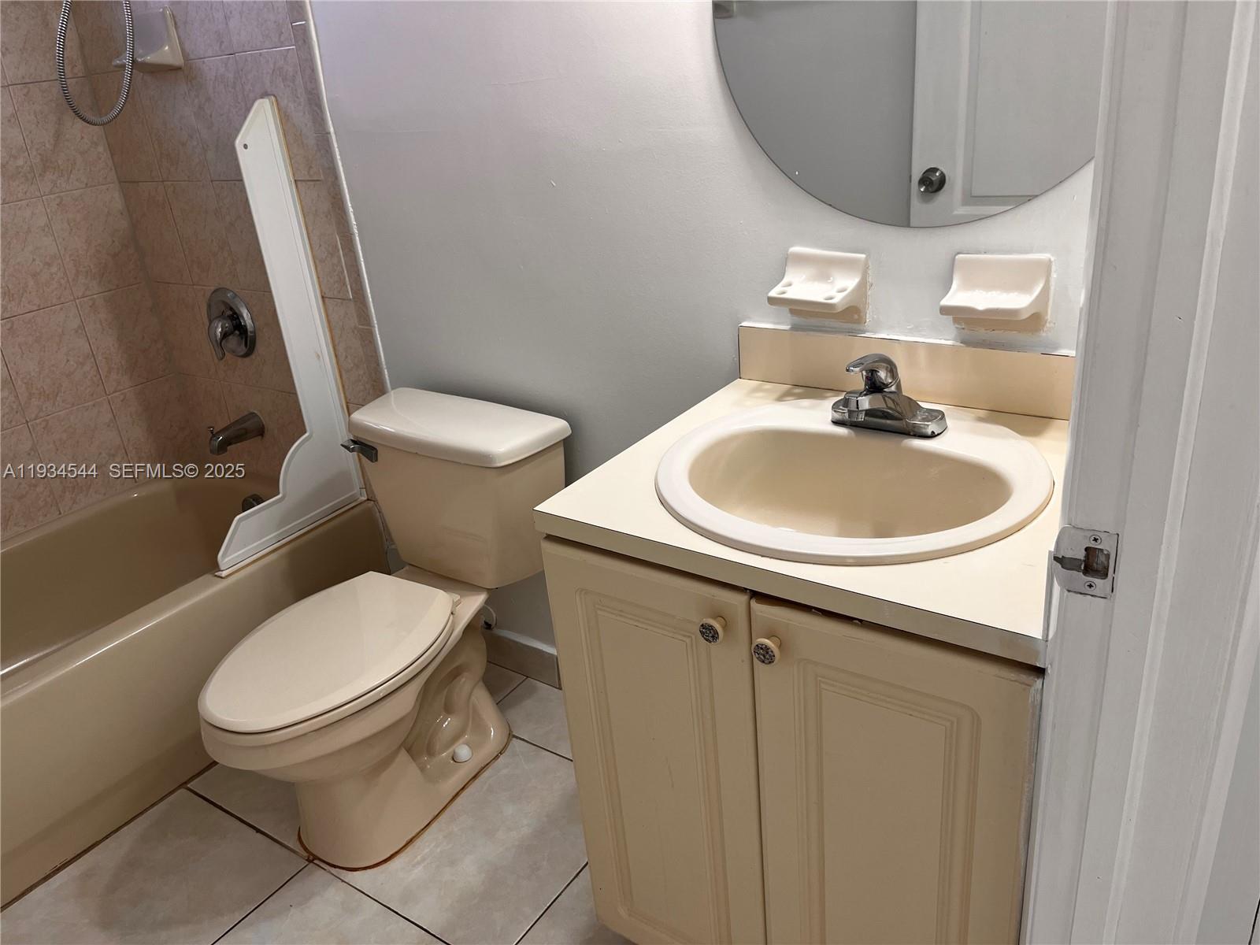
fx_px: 946
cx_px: 630
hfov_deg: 67.3
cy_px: 472
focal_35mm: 26
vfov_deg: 53.1
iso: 64
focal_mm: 5.1
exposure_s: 1/120
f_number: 1.6
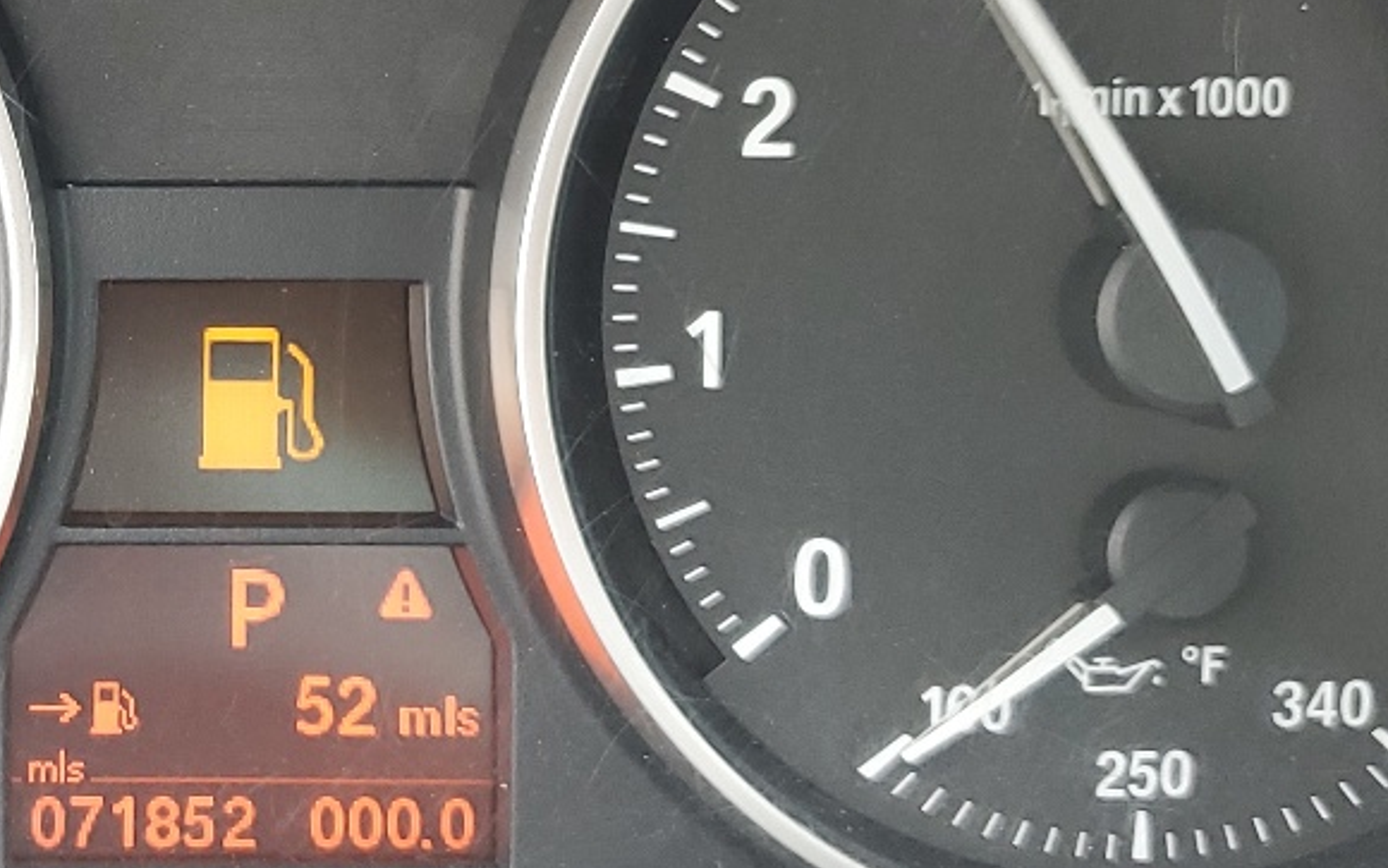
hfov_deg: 25.8
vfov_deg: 17.2
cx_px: 17
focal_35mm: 76
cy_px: 325
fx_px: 2876
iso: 64
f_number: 1.5
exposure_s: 1/60.2
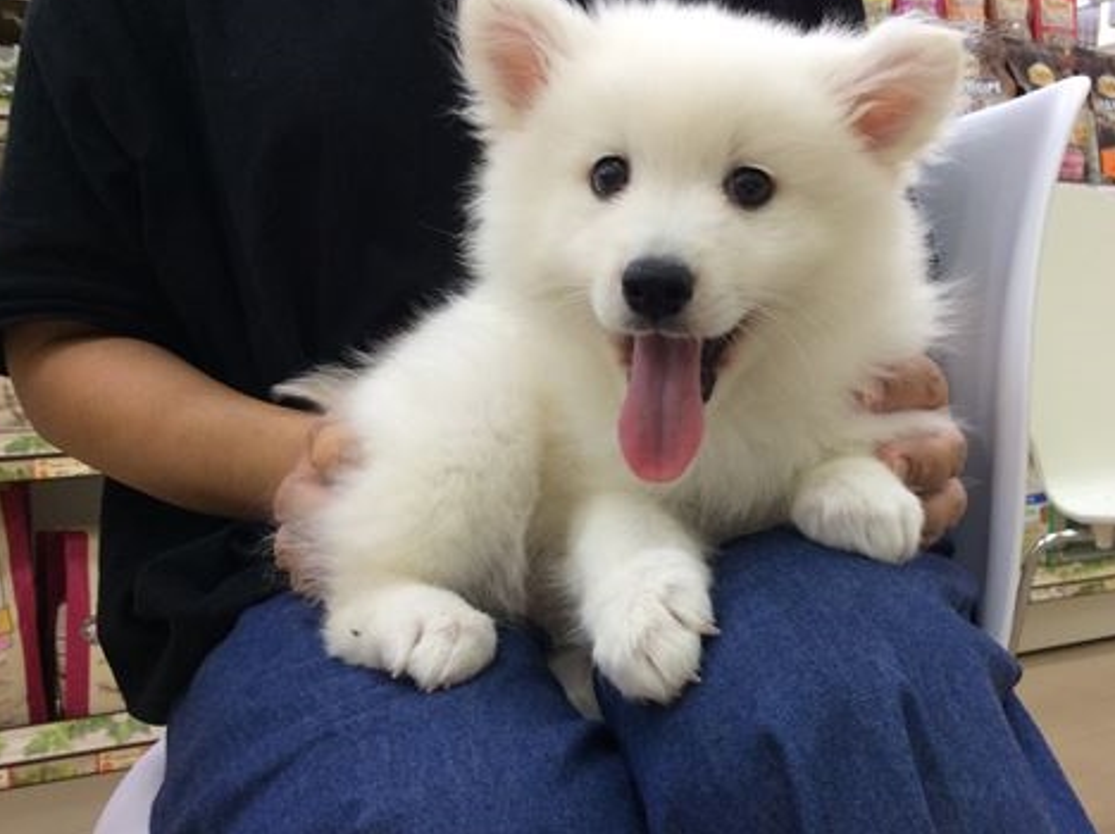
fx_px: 1319
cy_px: 419
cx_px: 691
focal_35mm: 41
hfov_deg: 45.5
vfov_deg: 35.1
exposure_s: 1/24
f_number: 2.4
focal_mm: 3.3
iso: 40
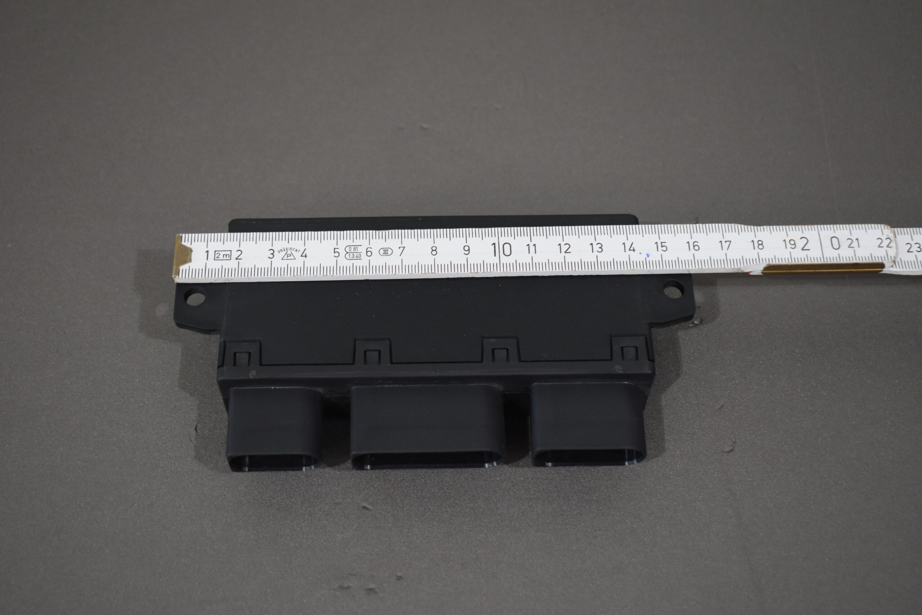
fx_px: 1345
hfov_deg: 37.8
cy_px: 308
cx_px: 461
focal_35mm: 52
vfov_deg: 25.8
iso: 800
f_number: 4.5
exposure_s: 1/200
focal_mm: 35
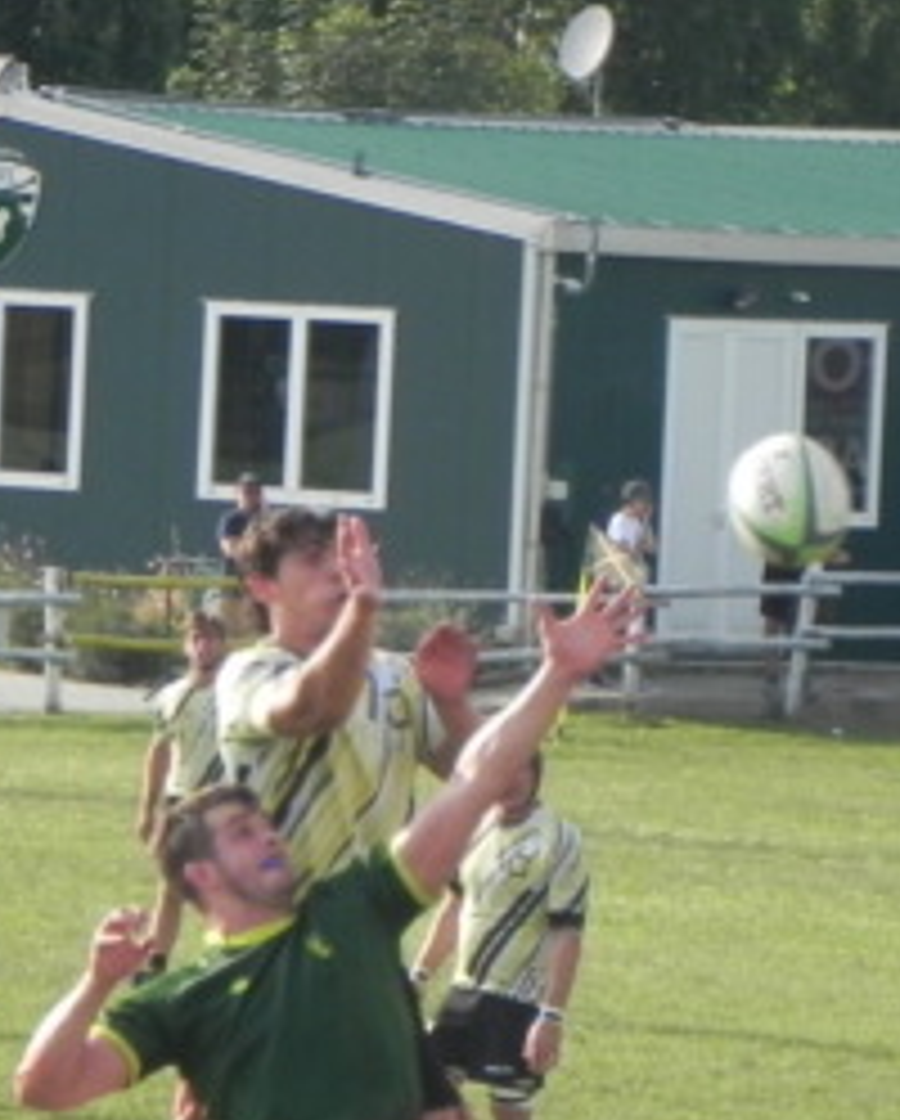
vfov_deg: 4.5
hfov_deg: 3.6
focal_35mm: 431
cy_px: 711
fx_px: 14315
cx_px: 22
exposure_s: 1/300
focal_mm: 28.8
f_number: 6.3
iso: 160
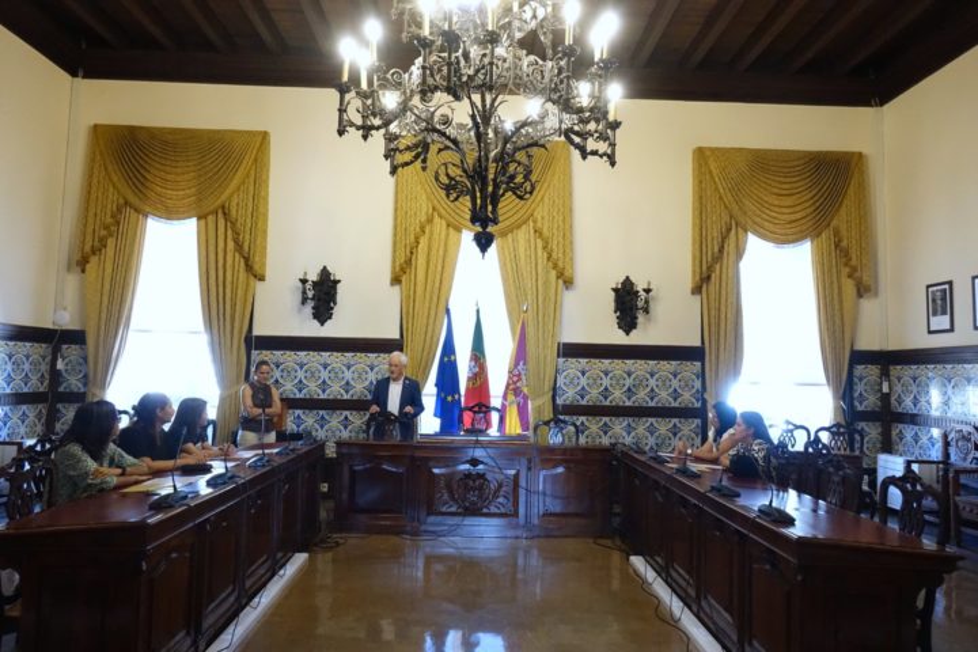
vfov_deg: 53.1
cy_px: 326
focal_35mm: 24
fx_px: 652
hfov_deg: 73.7
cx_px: 489
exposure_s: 1/200
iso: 2000
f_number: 3.2
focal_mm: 8.83
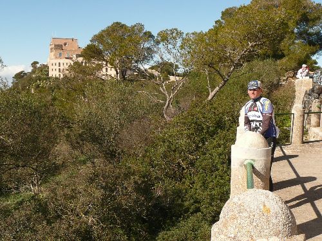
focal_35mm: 45
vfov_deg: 32.2
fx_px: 419
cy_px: 120
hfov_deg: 42.1
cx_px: 161
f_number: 3.4
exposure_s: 1/800
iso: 100
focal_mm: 4.9
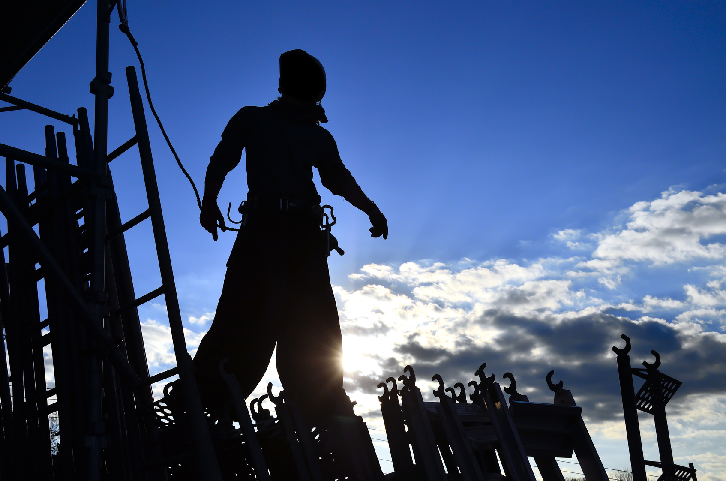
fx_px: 815
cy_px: 240
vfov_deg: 32.9
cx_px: 363
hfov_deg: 48.0
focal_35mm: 40
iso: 100
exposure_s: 1/4000
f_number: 9
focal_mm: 27
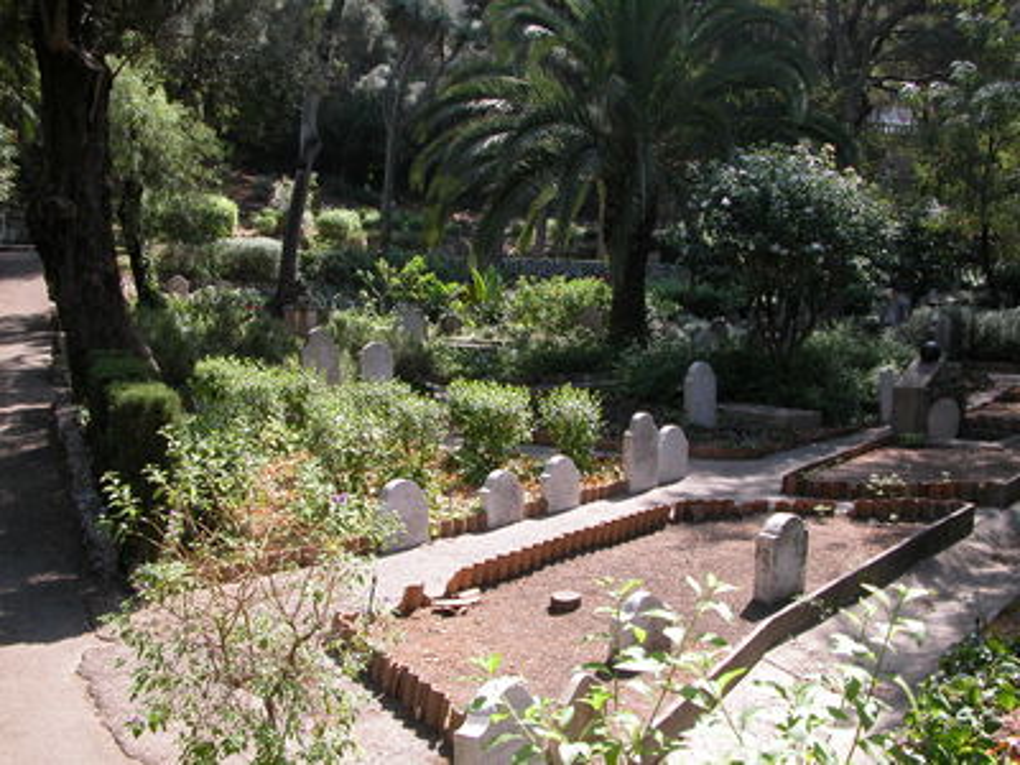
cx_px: 510
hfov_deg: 52.6
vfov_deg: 40.7
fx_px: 1031
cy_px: 382
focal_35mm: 35
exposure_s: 1/167
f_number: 4.5
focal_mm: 8.9
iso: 100
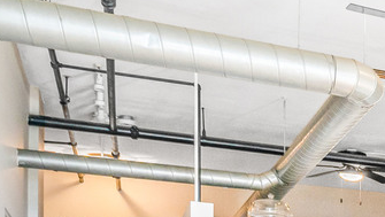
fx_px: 827
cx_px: 832
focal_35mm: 81
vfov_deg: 13.7
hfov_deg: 16.8
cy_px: 367
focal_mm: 16
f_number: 9
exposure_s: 1/200
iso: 320
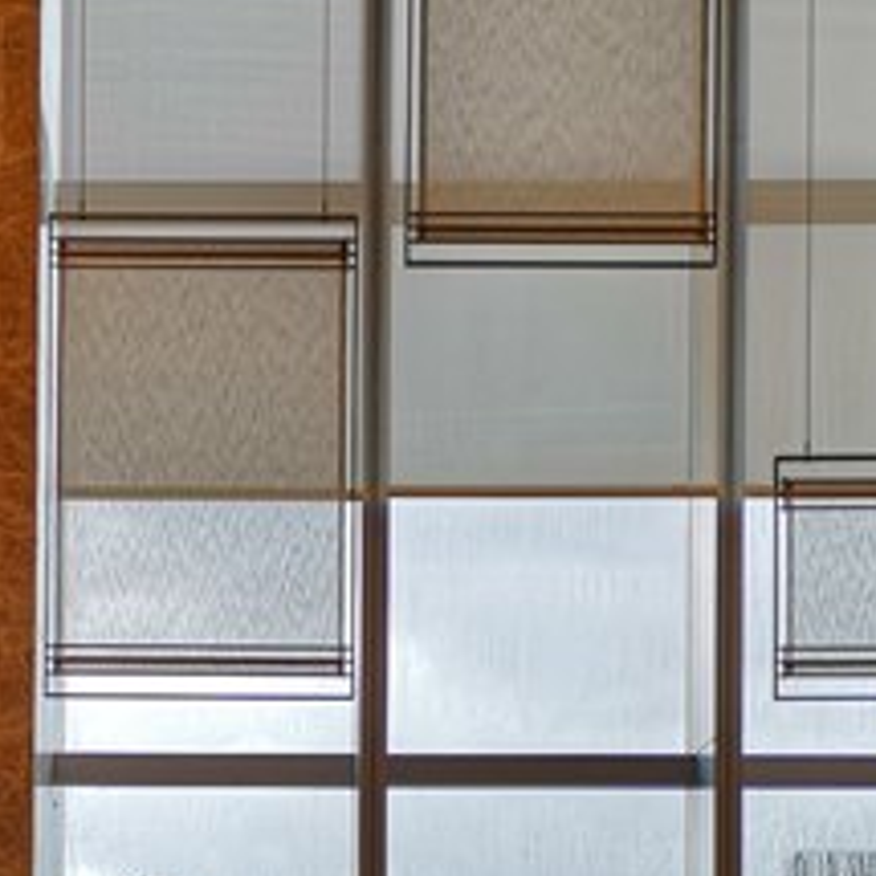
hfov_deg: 19.4
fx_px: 2548
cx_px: 216
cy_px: 1043
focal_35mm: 89
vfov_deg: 18.5
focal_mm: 3.95
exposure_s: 1/241
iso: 50
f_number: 1.8
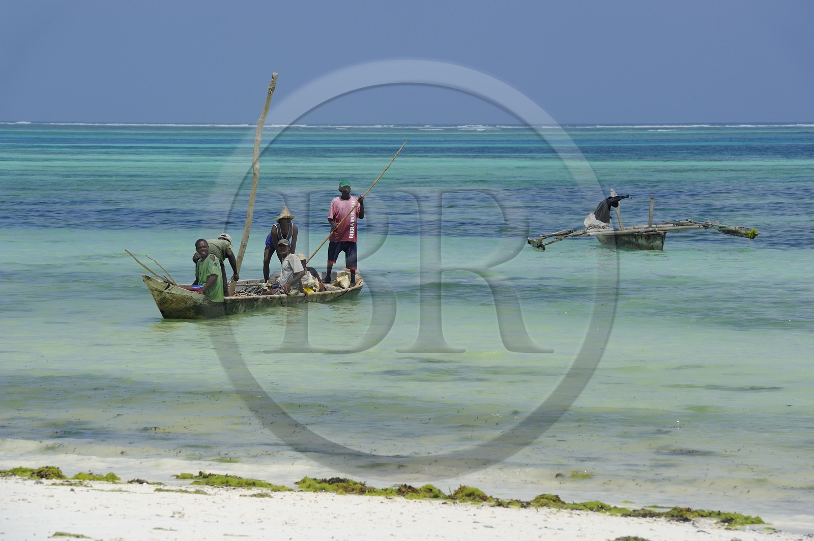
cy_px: 270
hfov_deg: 10.3
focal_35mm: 200
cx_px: 407
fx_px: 4518
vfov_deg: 6.9
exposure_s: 1/400
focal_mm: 200
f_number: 10
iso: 200
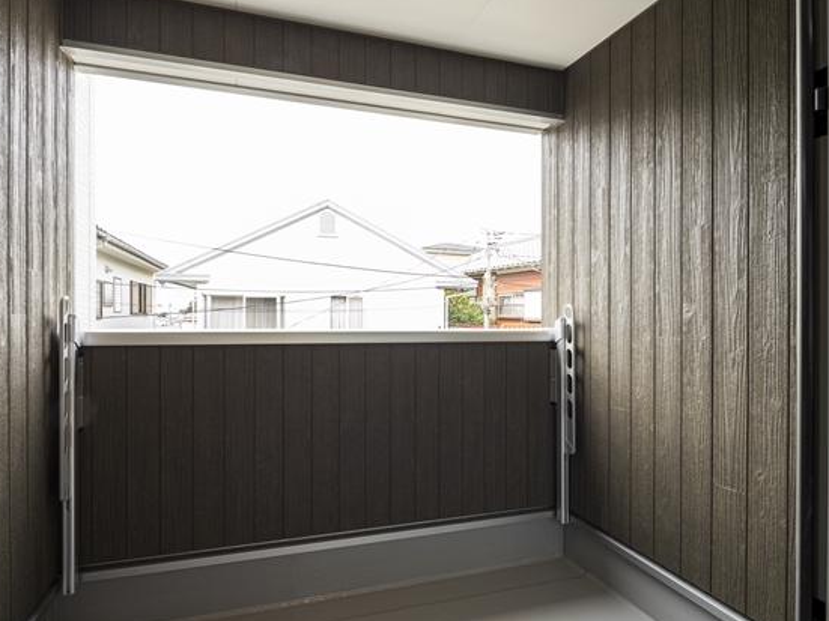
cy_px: 310
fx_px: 455
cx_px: 387
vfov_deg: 68.7
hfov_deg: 84.6
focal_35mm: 19
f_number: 11
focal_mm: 17
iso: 100
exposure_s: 1/5
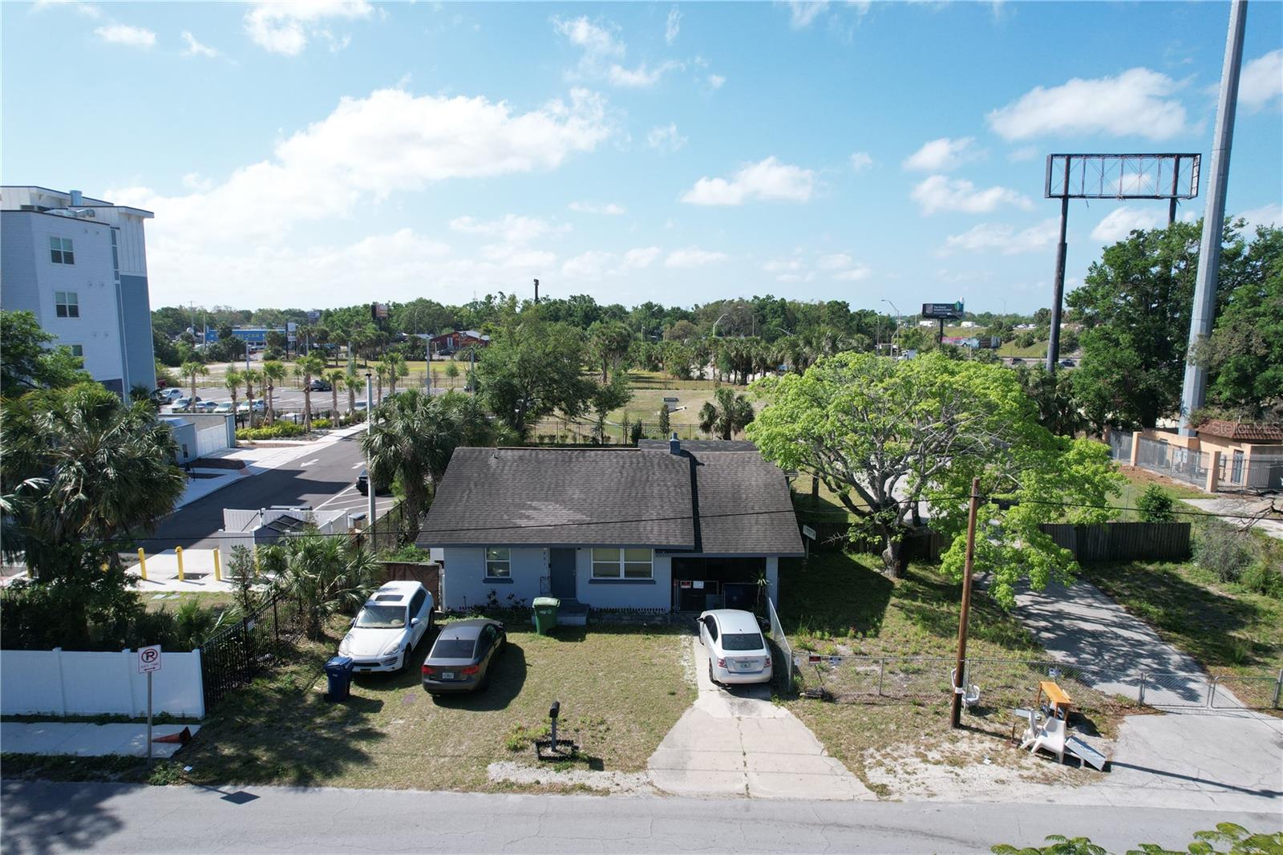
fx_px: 784
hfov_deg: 78.6
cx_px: 642
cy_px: 428
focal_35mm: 22
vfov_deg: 57.2
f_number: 2.8
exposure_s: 1/1600
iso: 140
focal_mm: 8.38
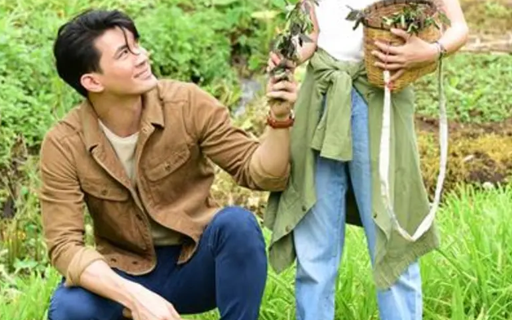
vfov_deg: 12.1
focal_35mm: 108
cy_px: 106
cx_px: 254
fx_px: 1507
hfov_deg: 19.3
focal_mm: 70
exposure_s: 1/320
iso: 320
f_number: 5
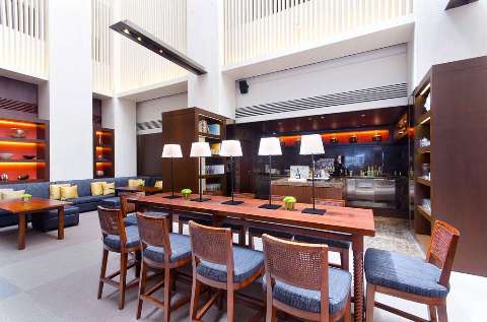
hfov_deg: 100.6
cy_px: 161
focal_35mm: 15
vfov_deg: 77.0
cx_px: 244
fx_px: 202
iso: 100
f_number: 8
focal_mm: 10
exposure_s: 2
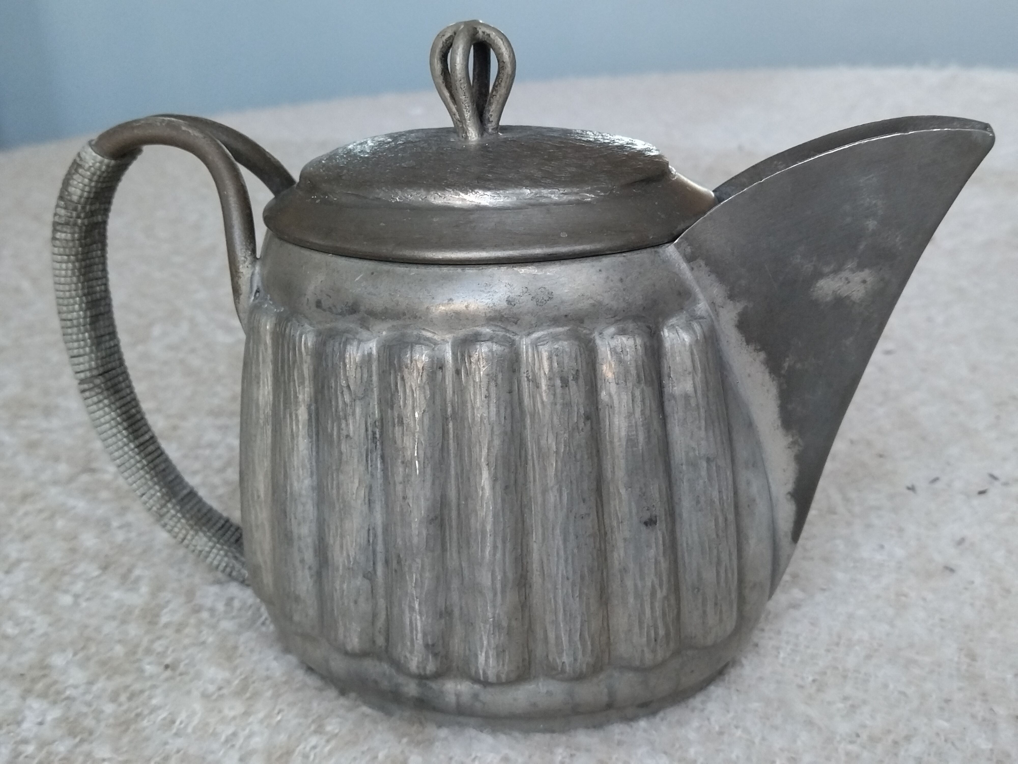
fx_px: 794
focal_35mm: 27
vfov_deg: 51.4
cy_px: 382
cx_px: 509
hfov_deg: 65.3
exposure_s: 1/33
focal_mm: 4.74
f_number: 1.79
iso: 206
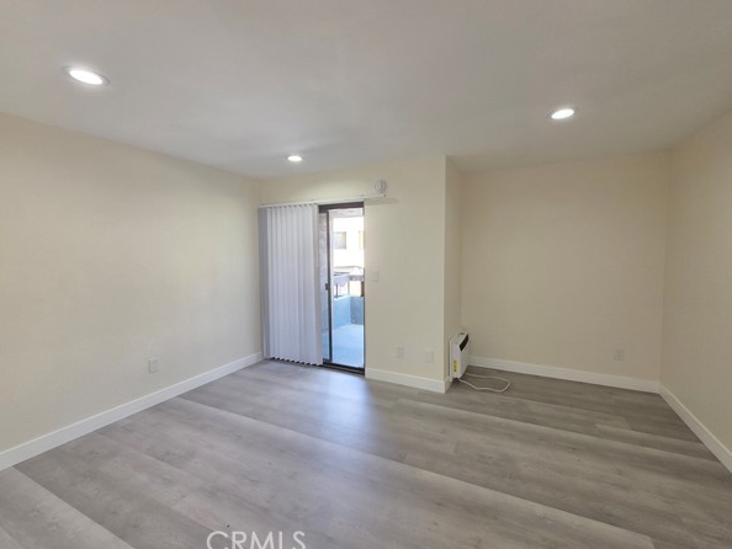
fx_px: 296
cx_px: 368
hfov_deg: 102.0
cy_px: 265
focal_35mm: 14
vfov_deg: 85.7
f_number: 1.9
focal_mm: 2.2
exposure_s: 1/120
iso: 80
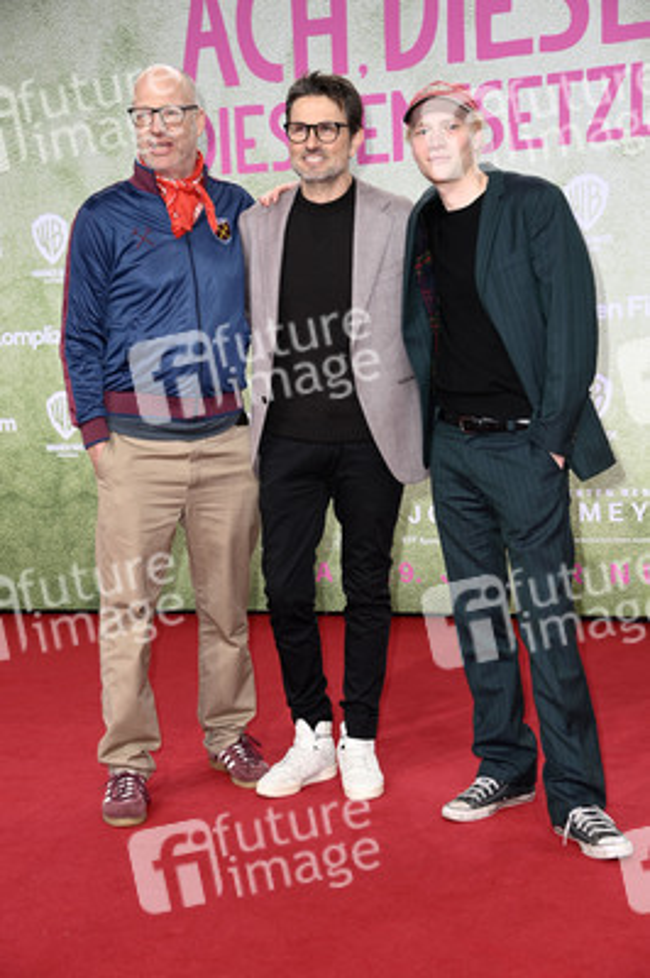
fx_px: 1845
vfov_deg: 29.7
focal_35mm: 68
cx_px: 325
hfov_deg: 20.0
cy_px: 489
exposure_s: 1/250
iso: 640
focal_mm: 68
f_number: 5.6
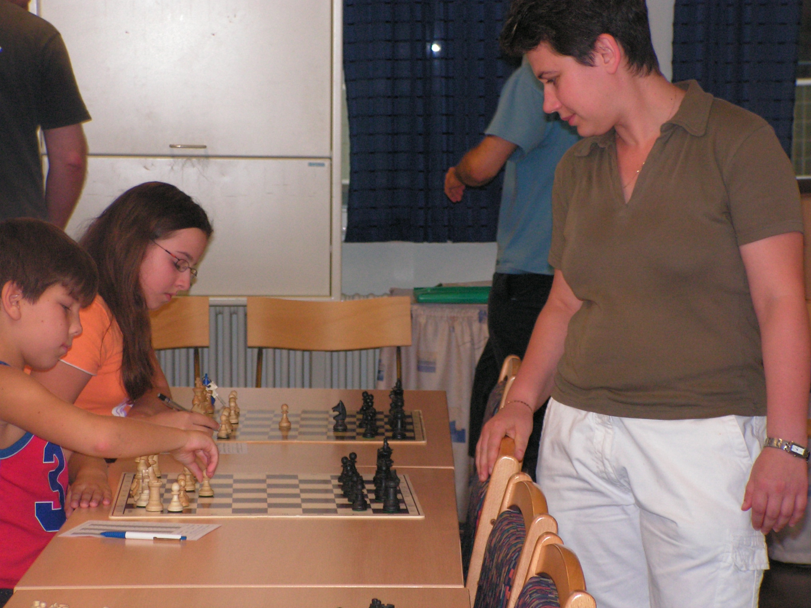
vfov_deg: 12.4
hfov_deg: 16.6
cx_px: 403
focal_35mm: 119
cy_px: 303
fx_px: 2788
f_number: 3.4
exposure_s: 1/125
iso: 200
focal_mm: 19.8
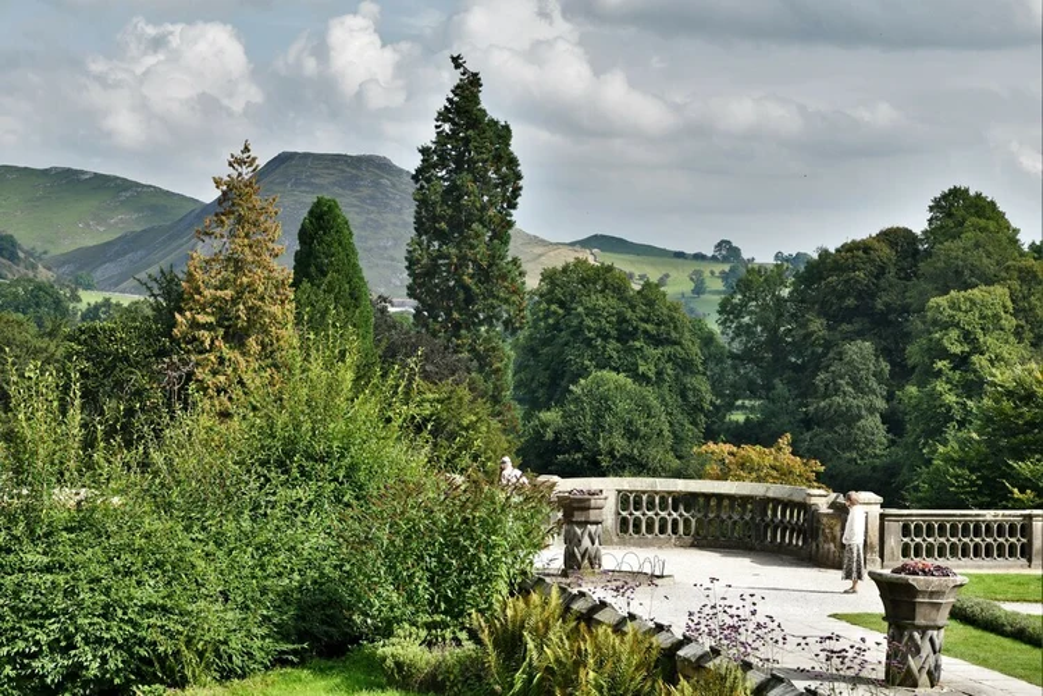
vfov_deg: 19.5
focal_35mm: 70
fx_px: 2028
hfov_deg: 28.8
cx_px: 522
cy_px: 348
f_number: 8
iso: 250
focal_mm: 70
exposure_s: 1/500
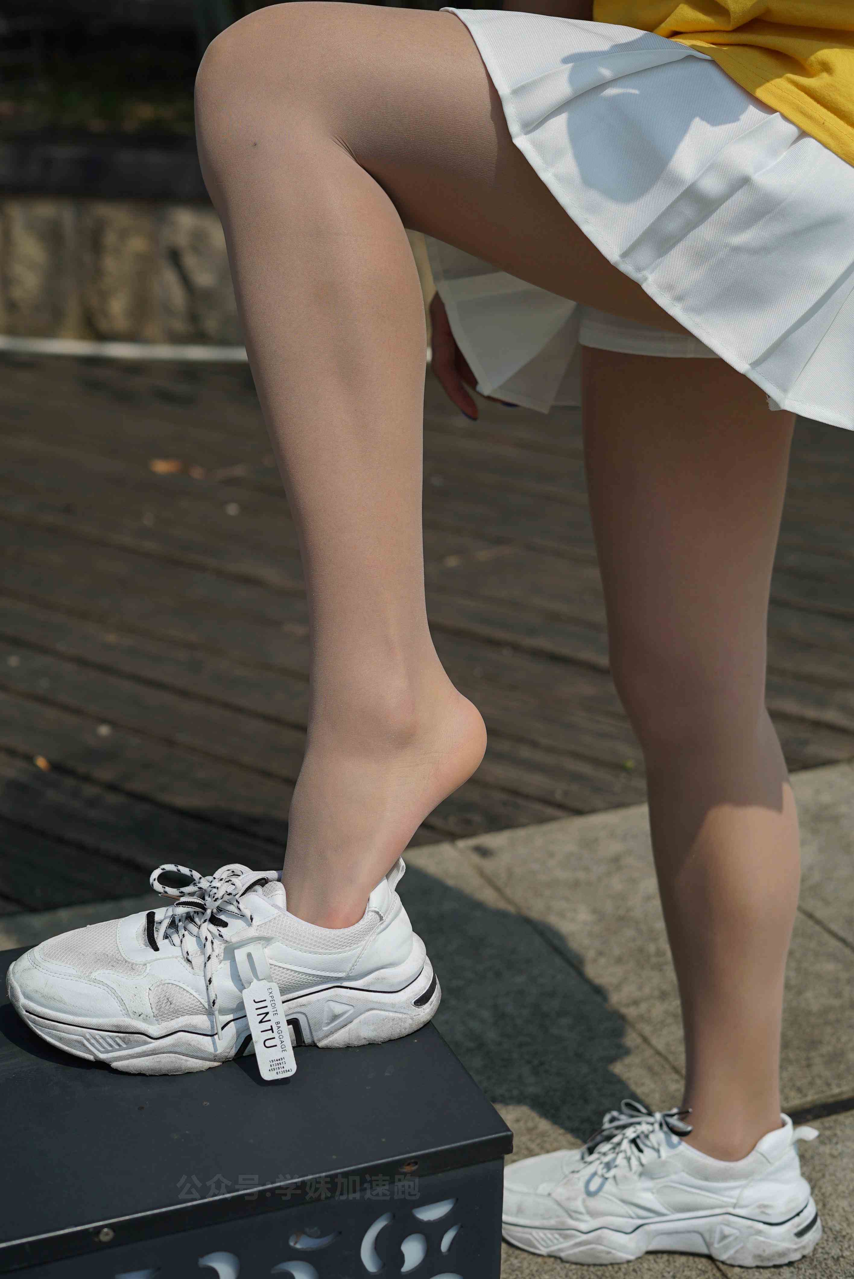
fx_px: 1777
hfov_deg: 27.0
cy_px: 640
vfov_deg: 39.6
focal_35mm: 50
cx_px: 427
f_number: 4
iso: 100
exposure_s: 1/2500
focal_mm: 50
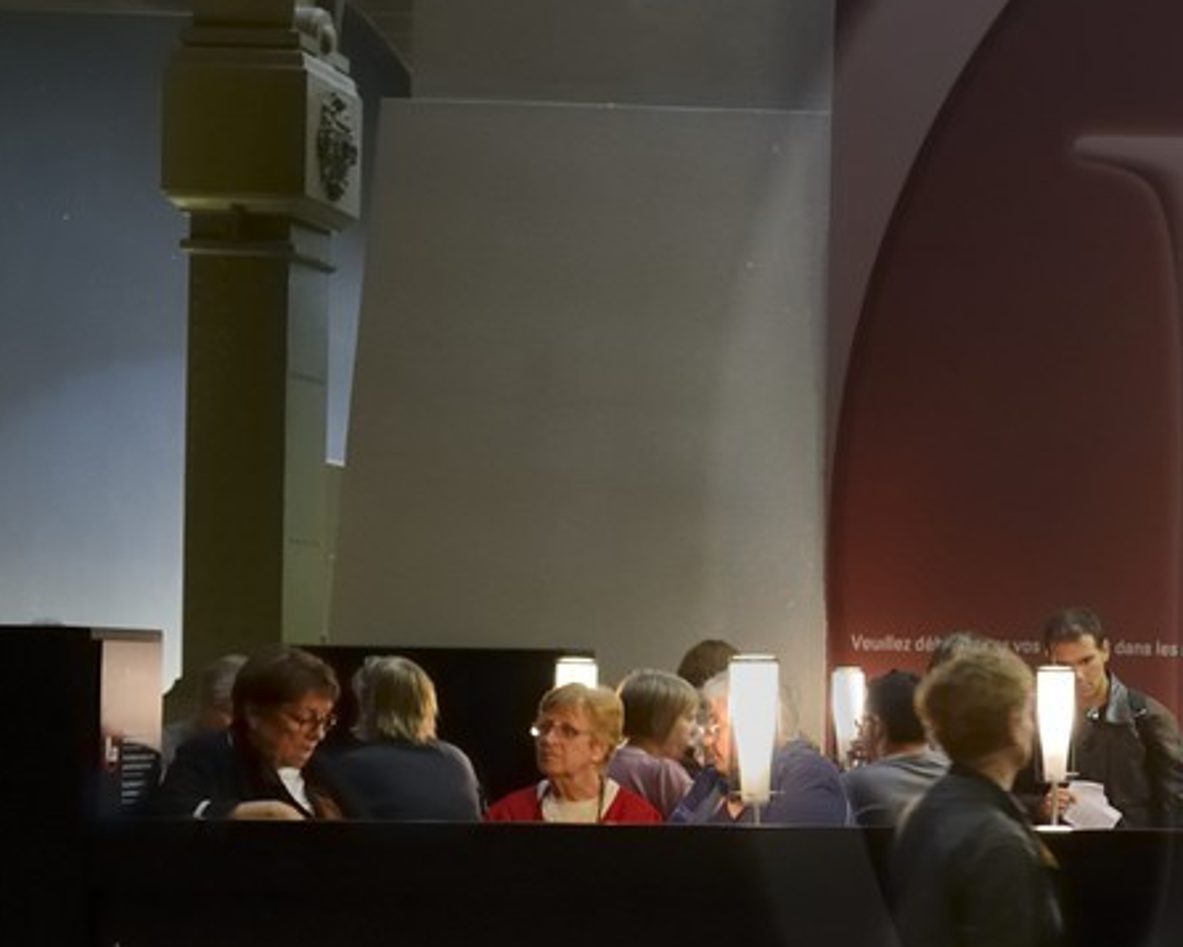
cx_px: 1802
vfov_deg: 16.4
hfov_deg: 18.0
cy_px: 571
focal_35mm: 94
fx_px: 3293
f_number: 5
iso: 2000
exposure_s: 1/25
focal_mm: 28
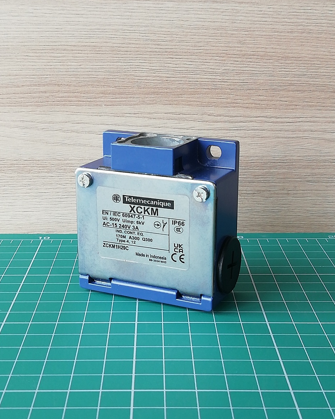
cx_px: 168
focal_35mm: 61
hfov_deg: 25.0
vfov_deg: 30.9
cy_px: 221
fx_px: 756
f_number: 2.2
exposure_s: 1/33.3
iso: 100
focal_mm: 3.21
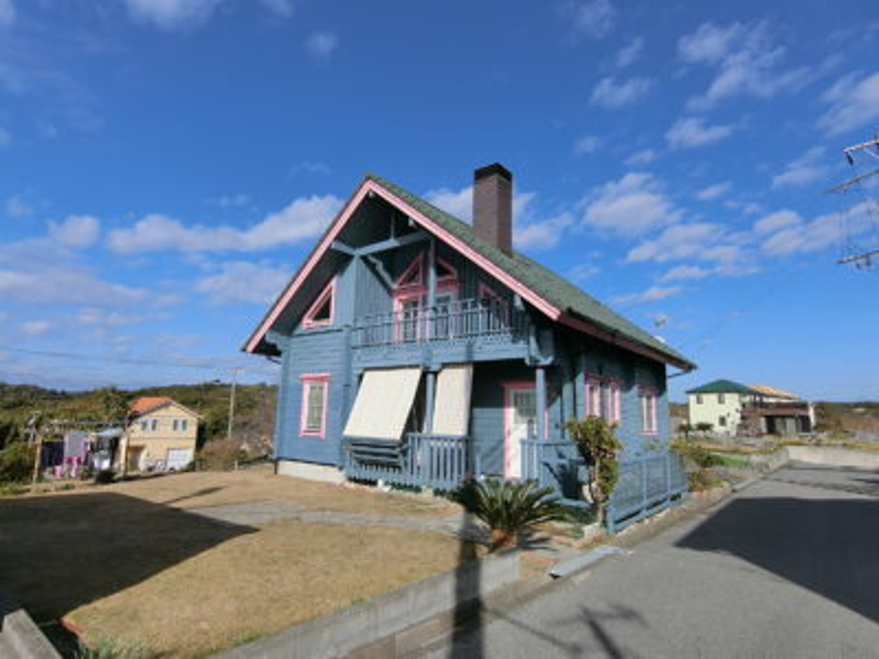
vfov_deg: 68.7
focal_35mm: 19
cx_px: 440
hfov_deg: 84.7
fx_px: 482
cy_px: 330
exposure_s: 1/400
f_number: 6.9
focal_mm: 4.06
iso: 80
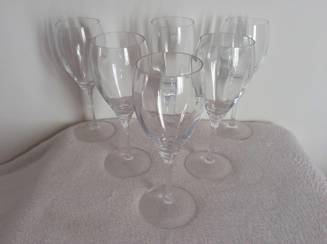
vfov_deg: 44.1
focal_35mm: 32
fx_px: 302
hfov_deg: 56.9
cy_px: 122
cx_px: 164
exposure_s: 1/50
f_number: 2.4
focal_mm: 3.3
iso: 32
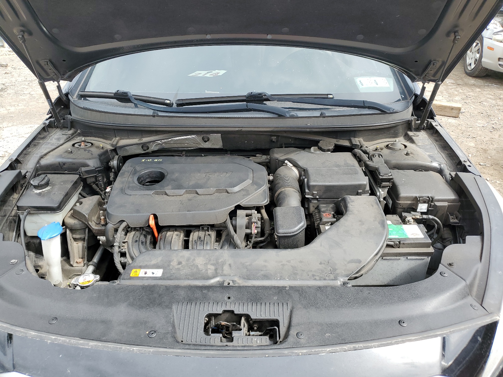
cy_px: 188
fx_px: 378
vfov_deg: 53.1
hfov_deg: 67.3
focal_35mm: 26
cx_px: 252
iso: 50
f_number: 1.5
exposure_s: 1/588
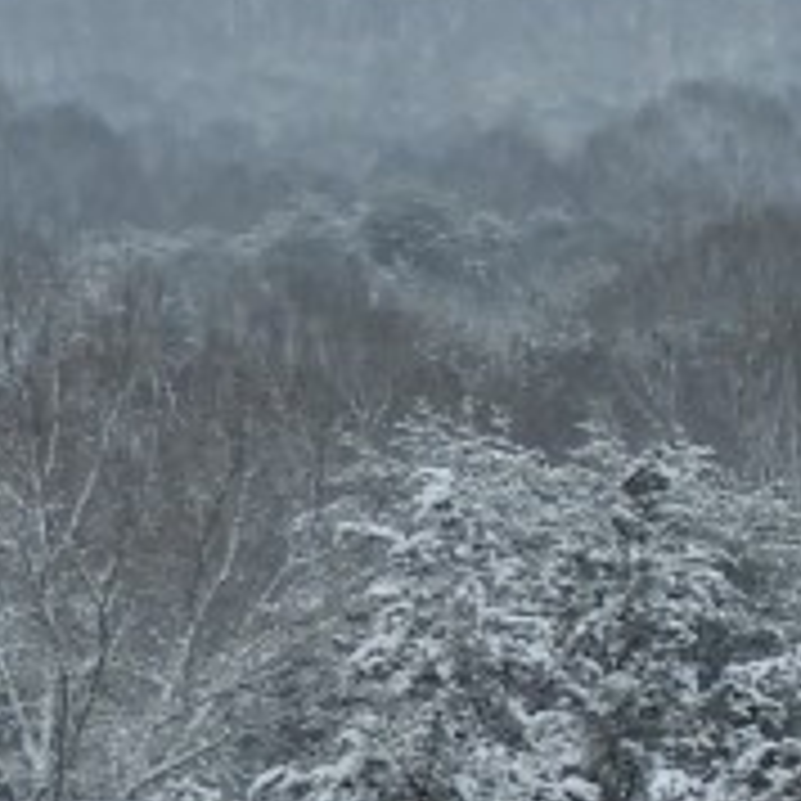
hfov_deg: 2.8
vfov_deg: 2.9
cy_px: -158
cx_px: 2970
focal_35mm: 609
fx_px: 15943
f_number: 4.5
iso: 100
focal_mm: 15.2
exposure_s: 1/320
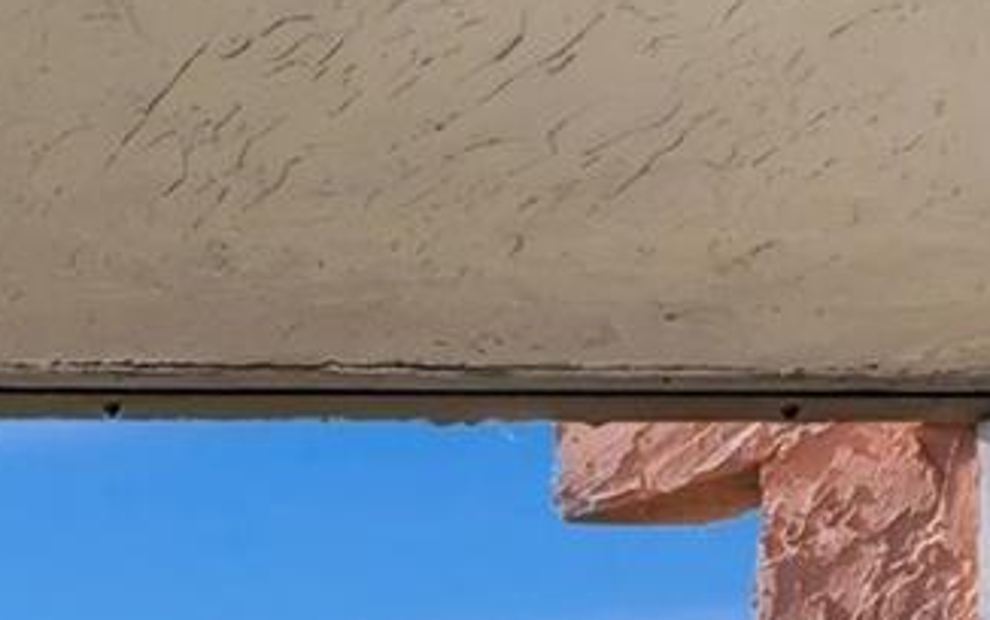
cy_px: 1459
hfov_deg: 15.6
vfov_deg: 13.5
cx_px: -1333
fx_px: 1970
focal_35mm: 73
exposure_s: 1/1600
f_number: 8
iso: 400
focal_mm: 14.6
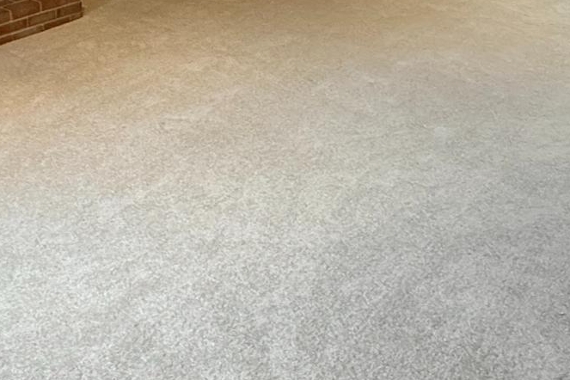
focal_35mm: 45
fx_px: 712
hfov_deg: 42.3
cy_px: -92
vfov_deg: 26.2
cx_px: 146
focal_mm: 2.22
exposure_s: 1/60
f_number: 2.2
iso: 640
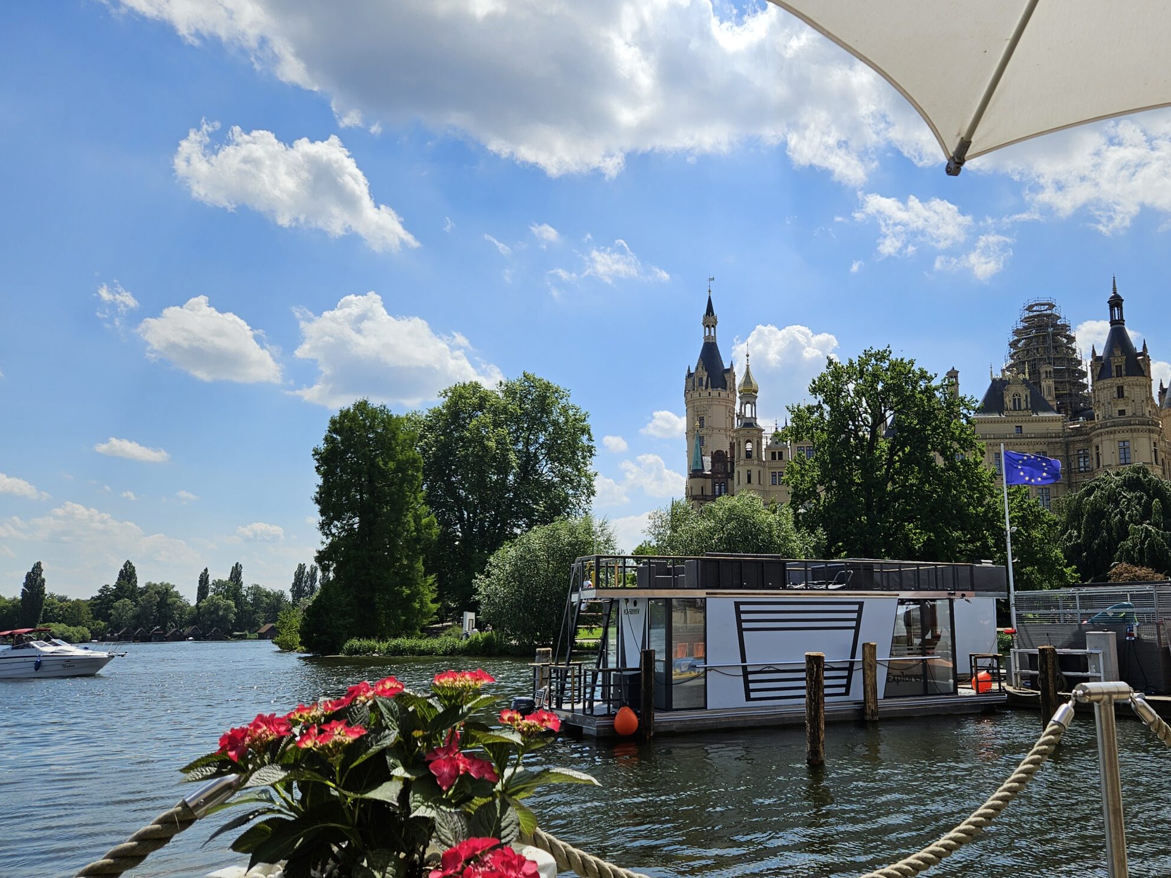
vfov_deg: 46.8
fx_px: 1015
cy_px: 465
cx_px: 722
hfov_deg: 59.3
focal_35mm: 30
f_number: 1.8
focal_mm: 5.4
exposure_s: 1/3238
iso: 25
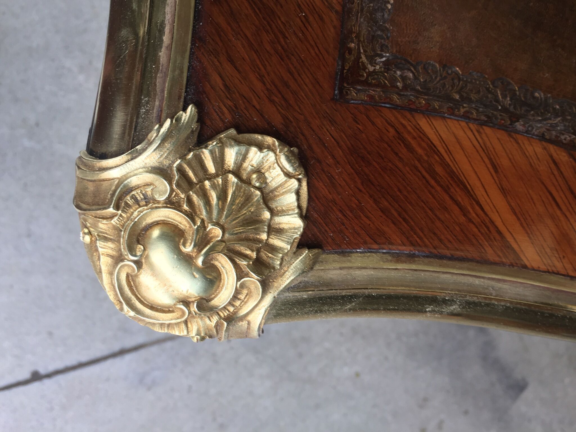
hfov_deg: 61.7
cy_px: 216
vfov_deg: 48.2
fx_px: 483
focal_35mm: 29
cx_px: 288
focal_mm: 4.15
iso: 32
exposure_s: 1/50
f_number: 2.2
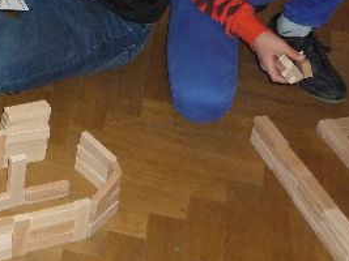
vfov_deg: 15.1
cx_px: -61
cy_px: 3
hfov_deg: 19.4
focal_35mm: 96
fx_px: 967
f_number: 4.3
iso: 400
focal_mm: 7
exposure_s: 1/30
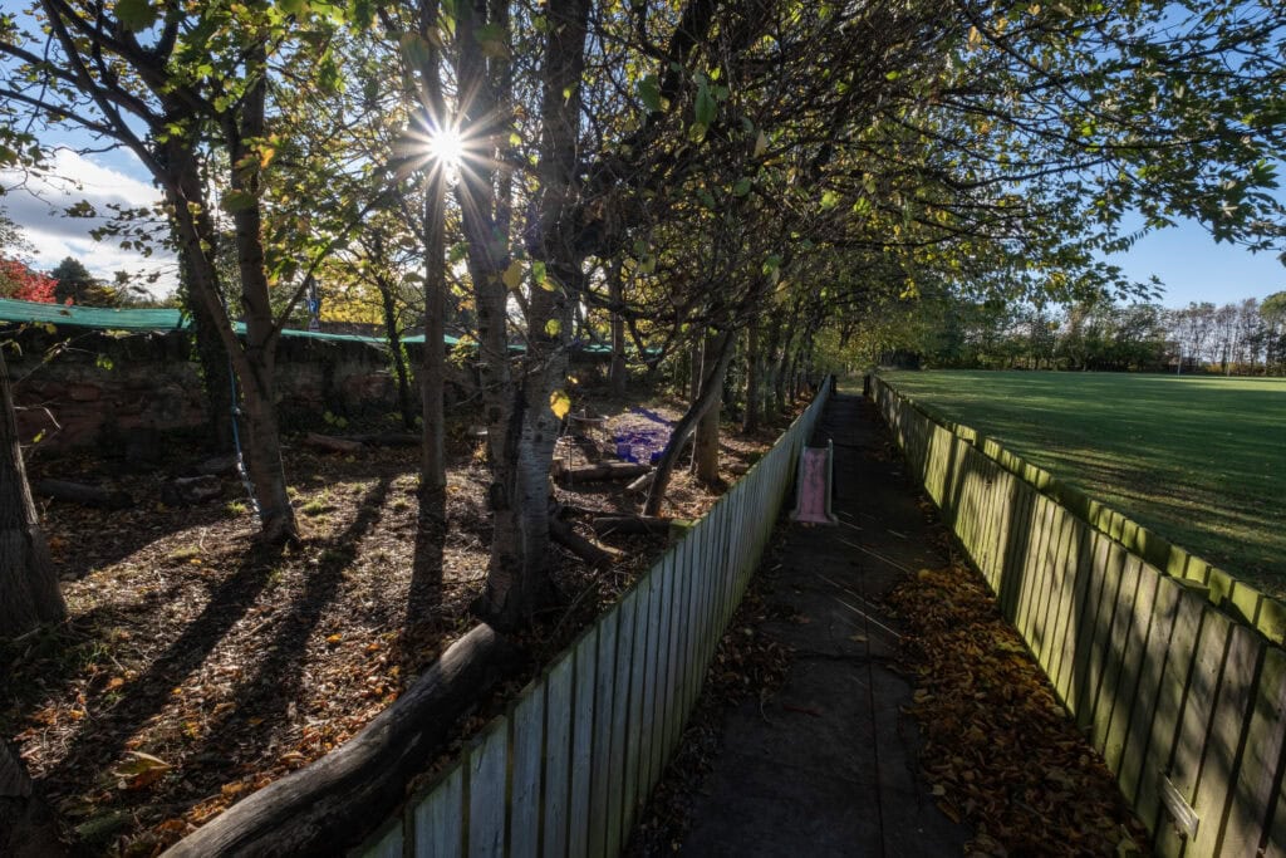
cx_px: 643
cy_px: 429
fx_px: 536
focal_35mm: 15
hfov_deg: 100.4
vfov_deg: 77.3
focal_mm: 10
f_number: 13
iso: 200
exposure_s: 1/80
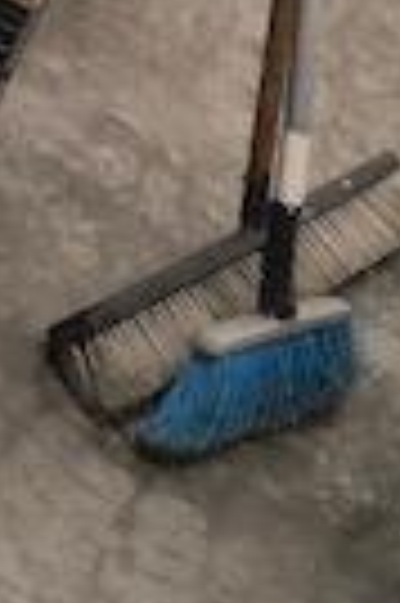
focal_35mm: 139
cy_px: 1112
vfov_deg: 13.2
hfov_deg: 8.6
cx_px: 1070
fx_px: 2322
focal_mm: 3.99
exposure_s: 1/24
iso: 40
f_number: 1.8
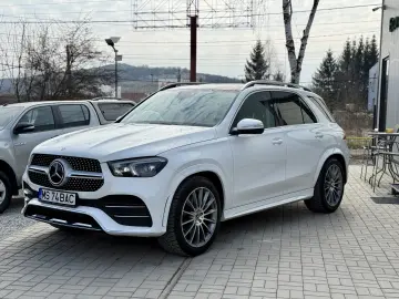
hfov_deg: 39.7
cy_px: 150
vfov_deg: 30.3
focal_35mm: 48
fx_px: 553
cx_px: 200
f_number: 1.78
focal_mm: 6.76
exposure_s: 1/4098
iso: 80
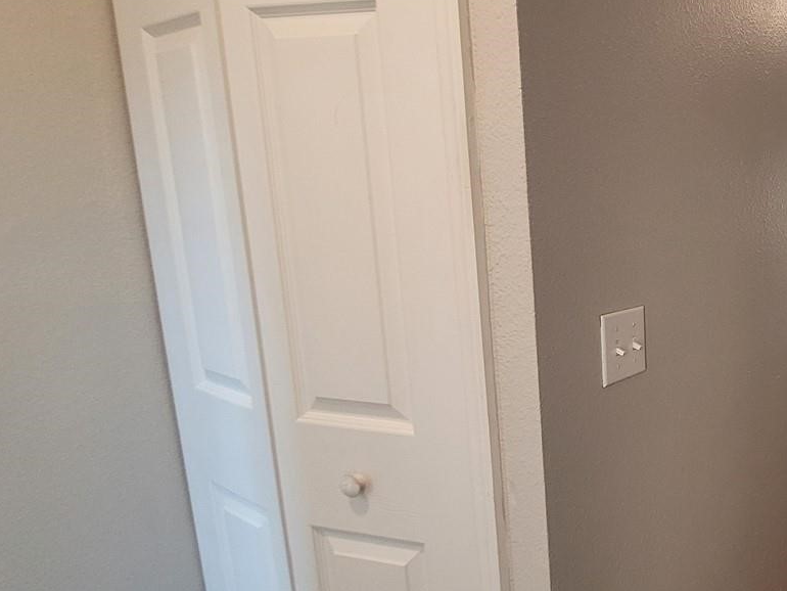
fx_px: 614
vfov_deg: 51.3
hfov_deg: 52.5
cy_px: 314
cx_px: 780
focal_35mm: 27
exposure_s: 1/60
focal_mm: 1.74
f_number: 2.2
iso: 250
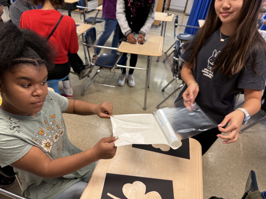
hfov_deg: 71.6
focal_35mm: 24
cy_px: 100
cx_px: 133
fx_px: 184
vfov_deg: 56.8
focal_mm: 6.76
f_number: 1.78
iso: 160
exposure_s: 1/60
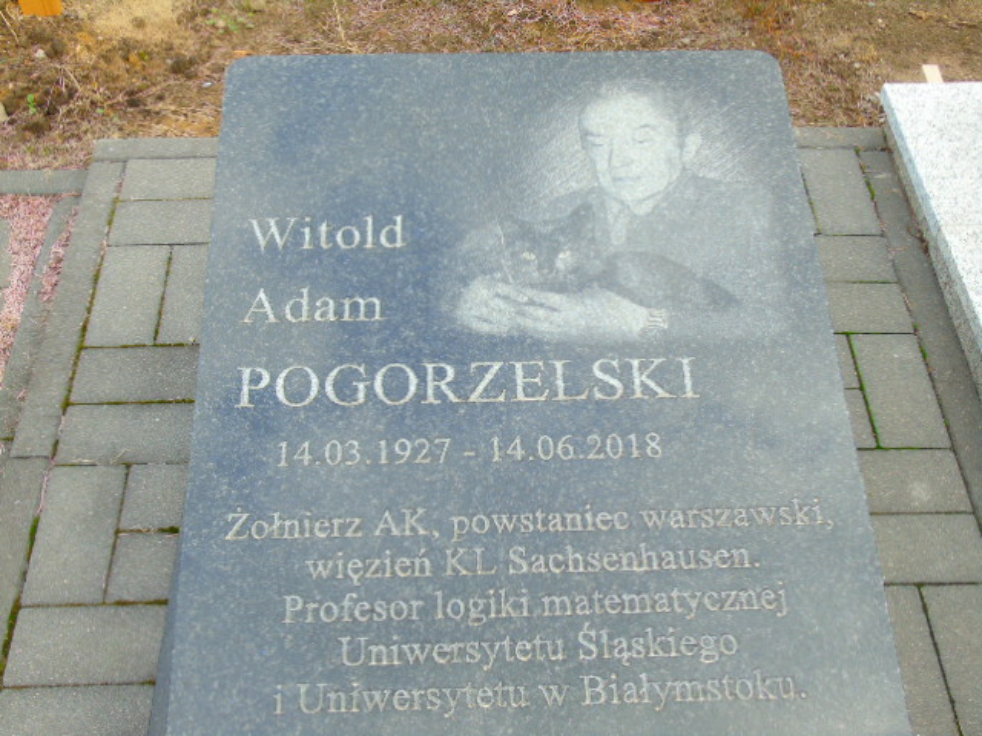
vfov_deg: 36.0
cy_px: 368
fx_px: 1135
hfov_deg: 46.8
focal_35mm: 40
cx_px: 491
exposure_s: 1/60
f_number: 3.9
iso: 80
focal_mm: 7.1
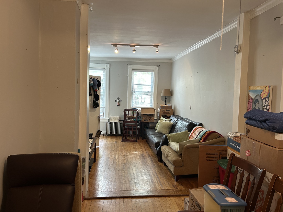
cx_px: 142
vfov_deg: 53.1
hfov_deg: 67.3
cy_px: 106
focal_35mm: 26
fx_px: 213
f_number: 1.5
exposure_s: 1/60
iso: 125
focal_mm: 5.7
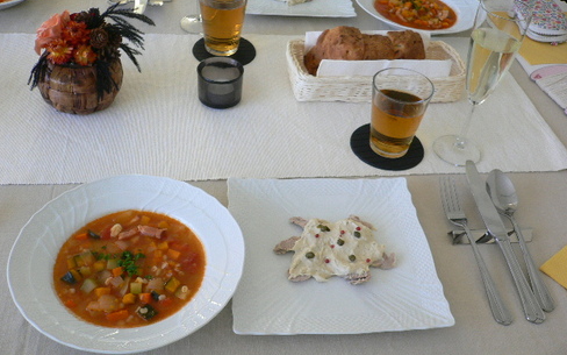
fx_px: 587
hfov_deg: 51.5
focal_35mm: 38
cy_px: 174
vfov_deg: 33.6
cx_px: 281
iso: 100
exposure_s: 1/40
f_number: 2.8
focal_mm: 5.8
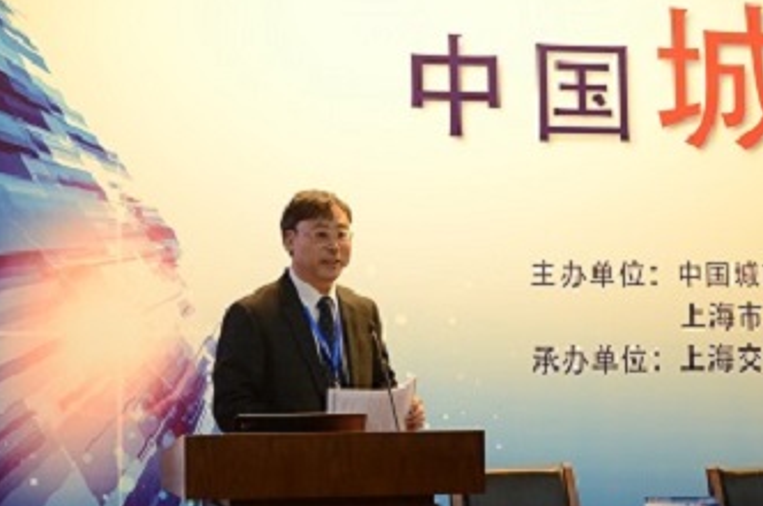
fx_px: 1735
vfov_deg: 16.6
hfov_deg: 24.7
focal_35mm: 82
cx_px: 257
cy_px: 244
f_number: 4.8
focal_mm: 40
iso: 2500
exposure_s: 1/100
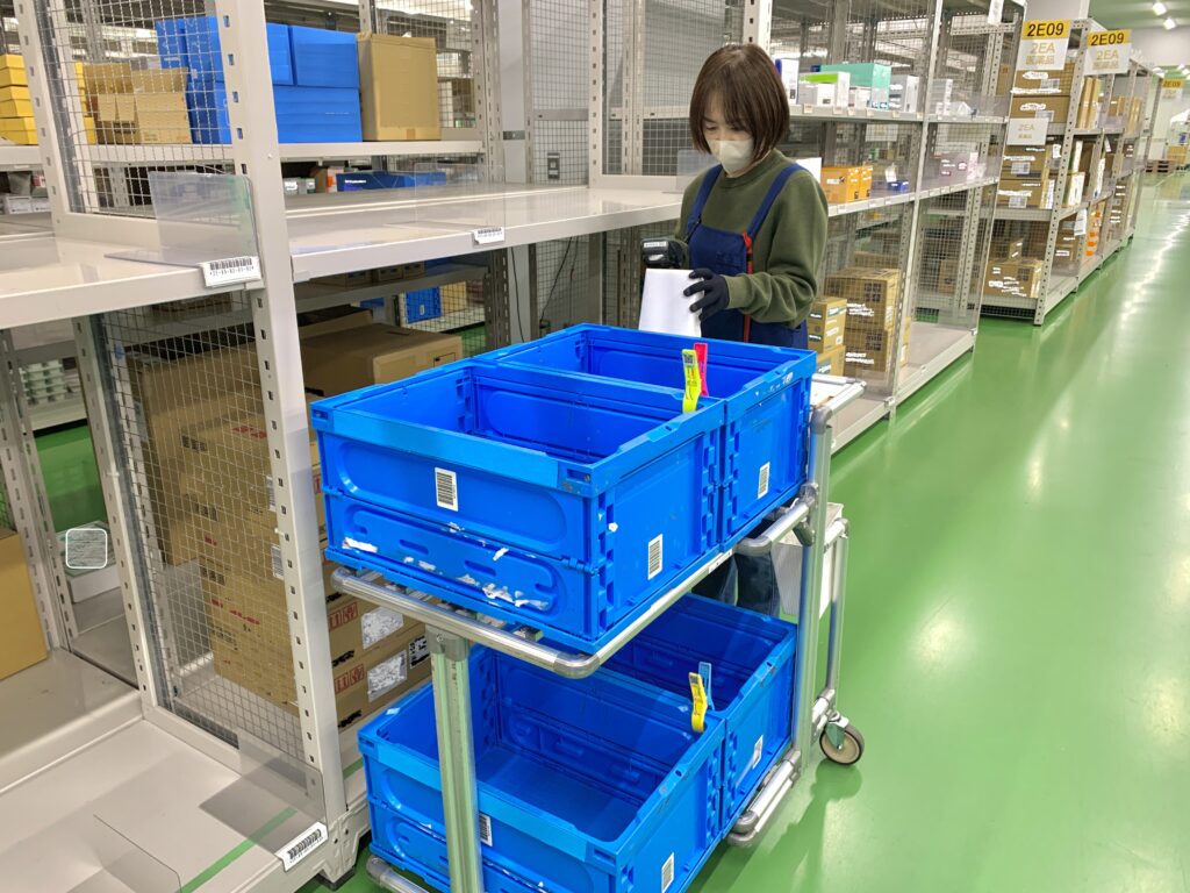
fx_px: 894
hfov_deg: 67.3
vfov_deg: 53.1
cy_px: 446
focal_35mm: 26
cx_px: 595
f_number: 1.8
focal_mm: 4.25
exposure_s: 1/60
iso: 125
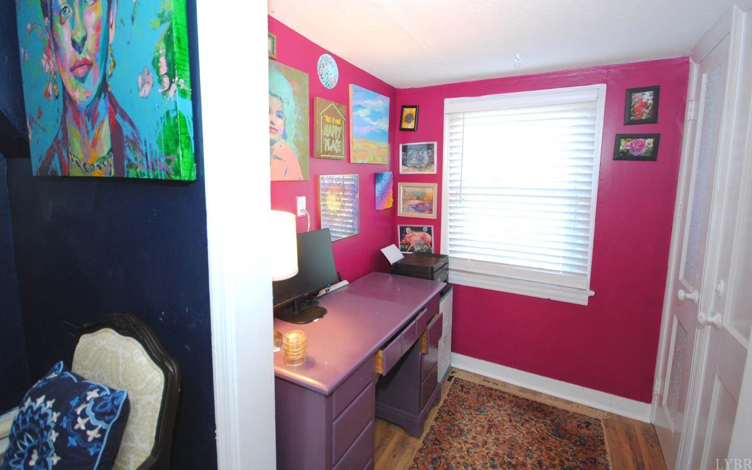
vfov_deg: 71.1
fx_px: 328
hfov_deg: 97.8
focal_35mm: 16
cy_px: 213
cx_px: 367
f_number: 4
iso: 360
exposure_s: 1/30
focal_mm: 10
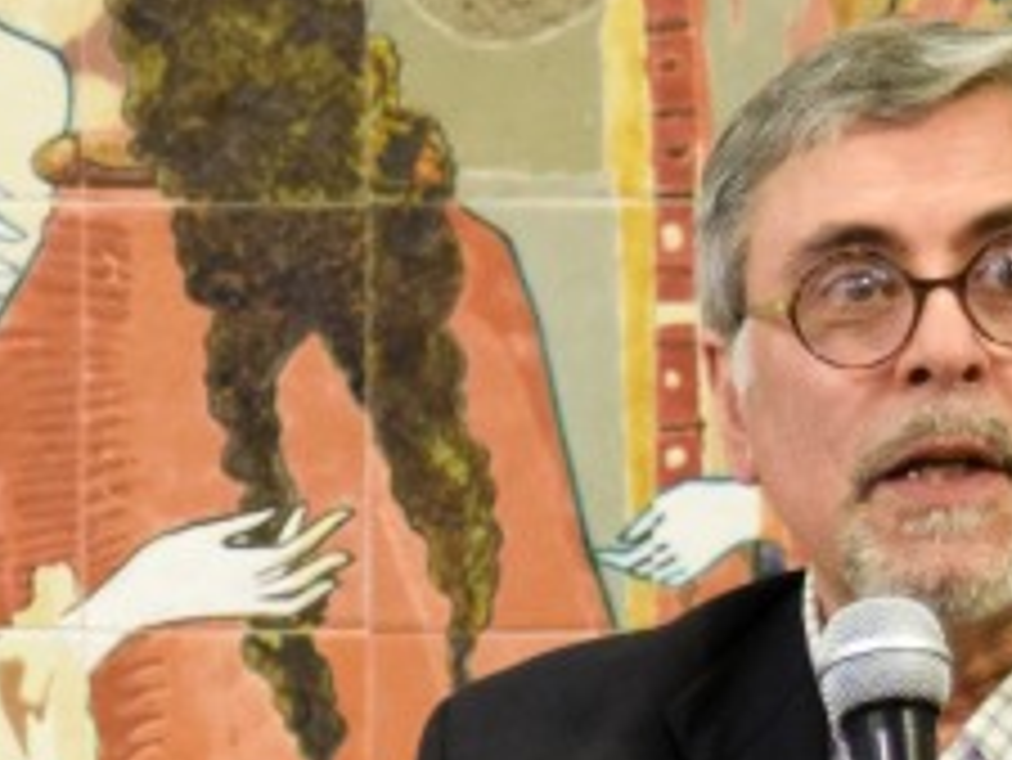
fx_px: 6523
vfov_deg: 6.6
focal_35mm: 223
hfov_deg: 8.7
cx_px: -441
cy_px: 1131
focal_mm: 34
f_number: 4.5
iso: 2200
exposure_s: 1/60
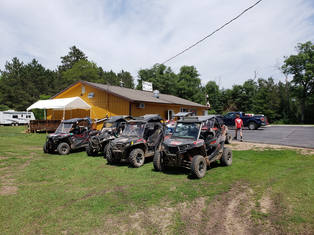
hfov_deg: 67.3
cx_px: 157
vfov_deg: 53.1
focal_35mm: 26
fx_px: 236
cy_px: 118
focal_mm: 4.3
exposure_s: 1/1517
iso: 50
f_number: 2.4
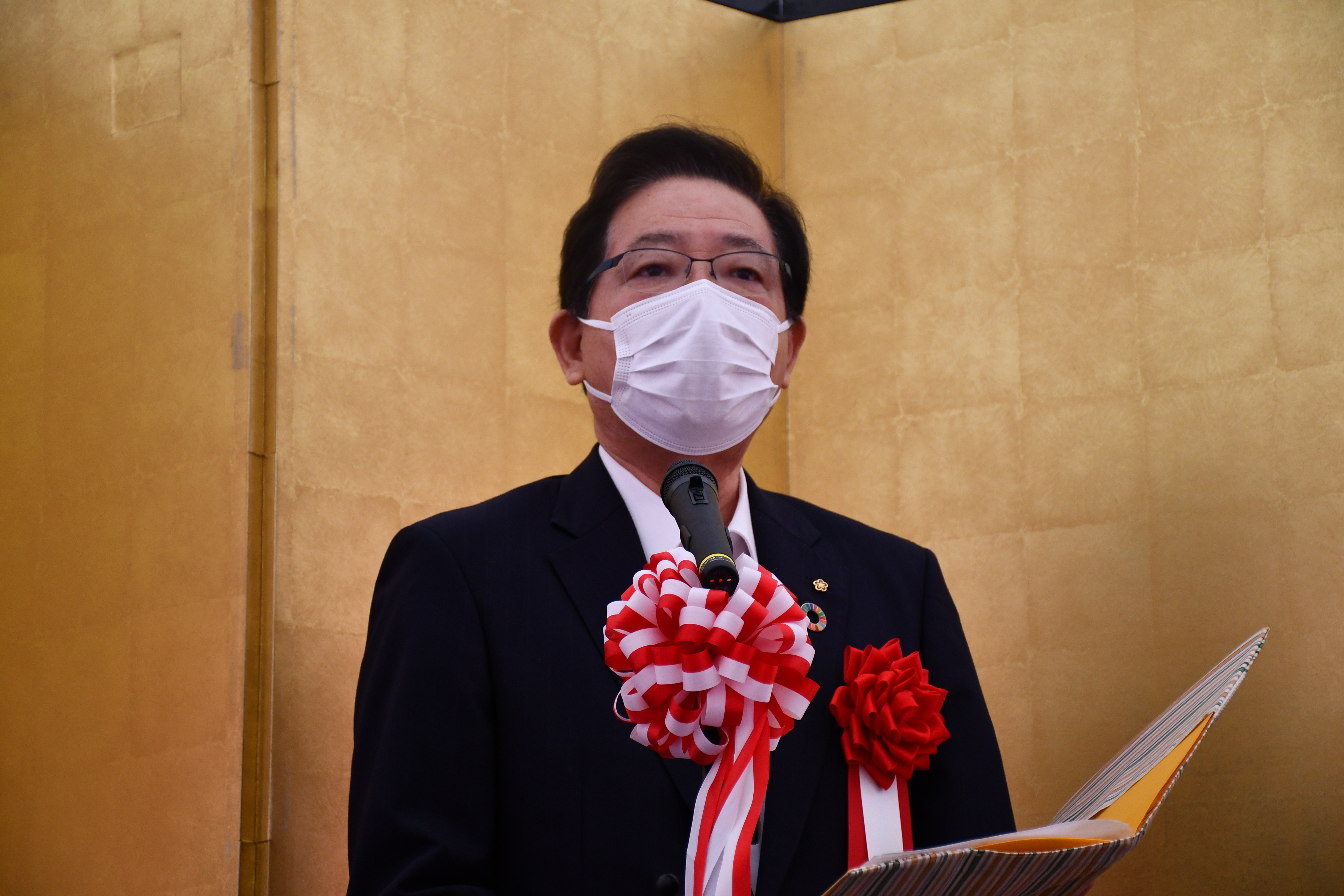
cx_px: 672
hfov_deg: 19.5
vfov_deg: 13.0
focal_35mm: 105
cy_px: 448
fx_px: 3920
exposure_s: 1/400
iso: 800
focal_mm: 70
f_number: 5
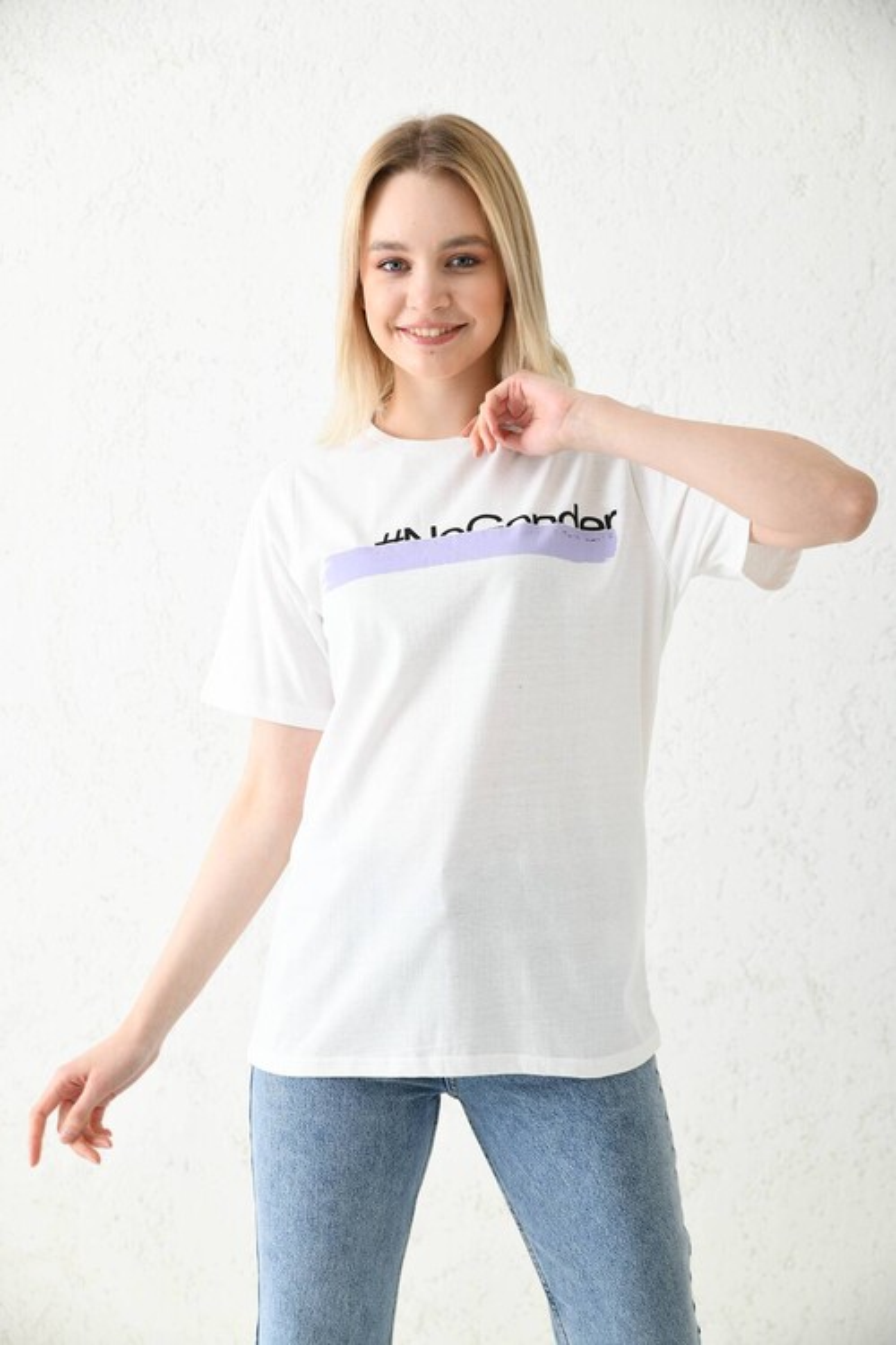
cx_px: 448
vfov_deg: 34.5
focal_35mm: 58
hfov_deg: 23.4
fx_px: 2165
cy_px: 672
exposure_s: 1/160
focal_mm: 58
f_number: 5.6
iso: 100
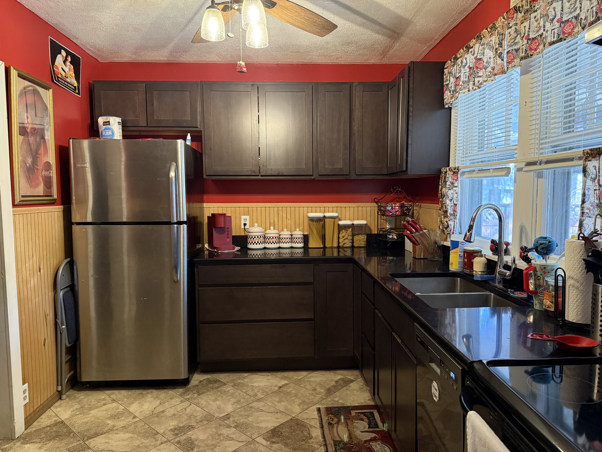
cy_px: 226
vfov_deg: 56.8
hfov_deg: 71.6
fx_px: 417
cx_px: 301
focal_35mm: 24
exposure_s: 1/60
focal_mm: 6.76
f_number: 1.78
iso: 640
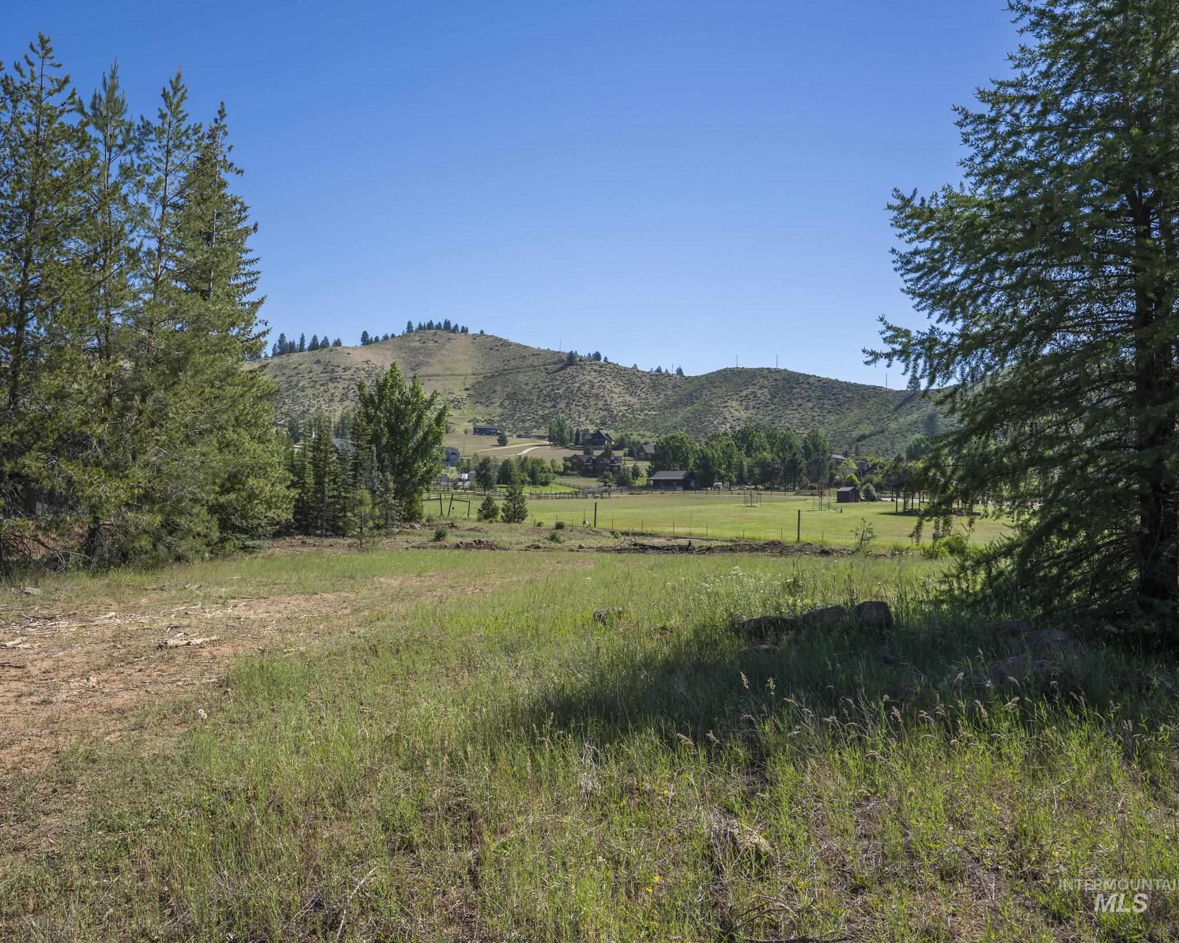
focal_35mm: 25
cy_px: 468
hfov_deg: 67.5
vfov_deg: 56.8
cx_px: 477
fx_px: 872
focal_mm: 22
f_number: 6.3
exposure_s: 1/320
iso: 100
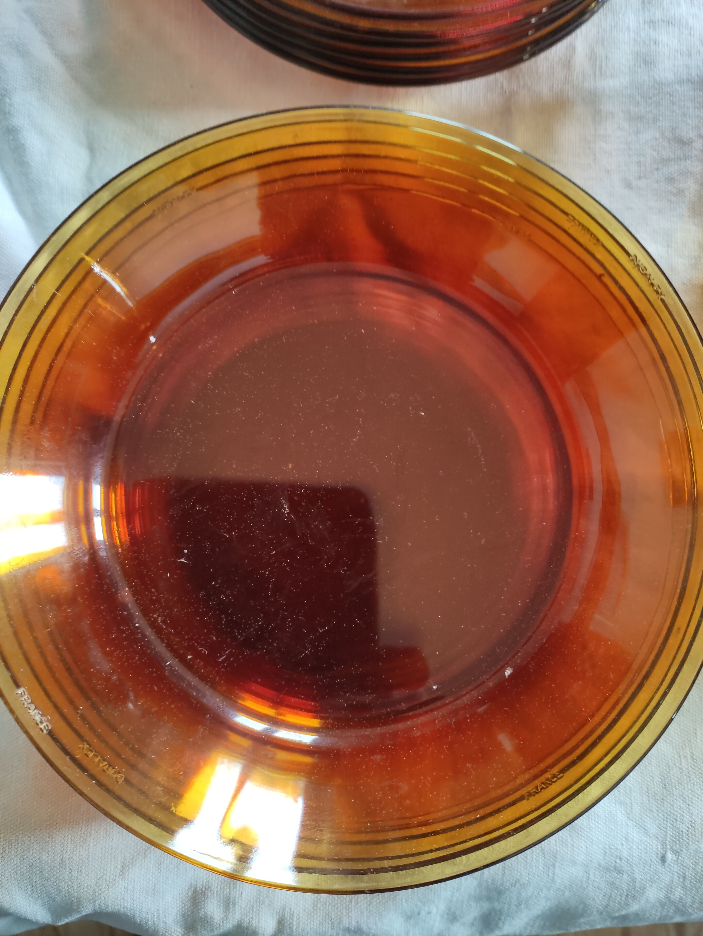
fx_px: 676
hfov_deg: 54.9
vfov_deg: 69.4
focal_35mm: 25
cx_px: 352
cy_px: 468
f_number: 1.89
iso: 167
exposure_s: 1/50
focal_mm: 5.43
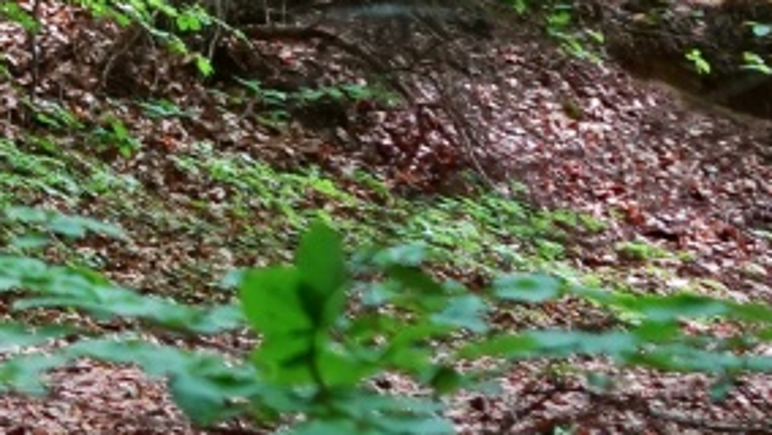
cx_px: -1071
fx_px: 3809
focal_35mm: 186
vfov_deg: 6.3
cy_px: -557
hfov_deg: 10.1
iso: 640
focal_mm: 28
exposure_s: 1/160
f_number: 4
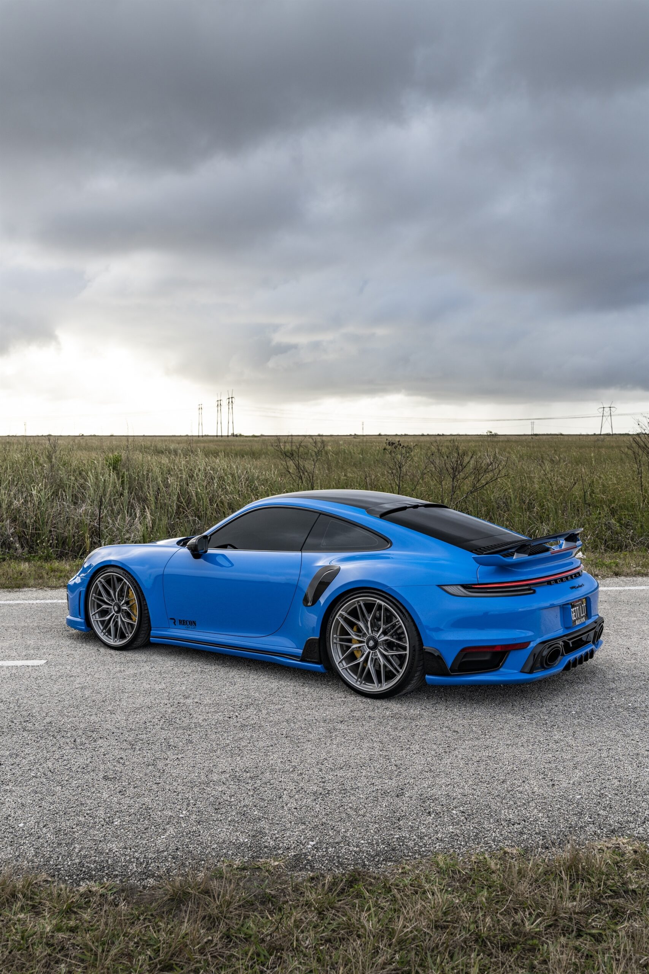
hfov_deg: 40.9
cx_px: 324
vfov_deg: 58.4
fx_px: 871
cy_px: 487
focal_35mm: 32
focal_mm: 32.2
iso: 125
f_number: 4.5
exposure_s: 1/160
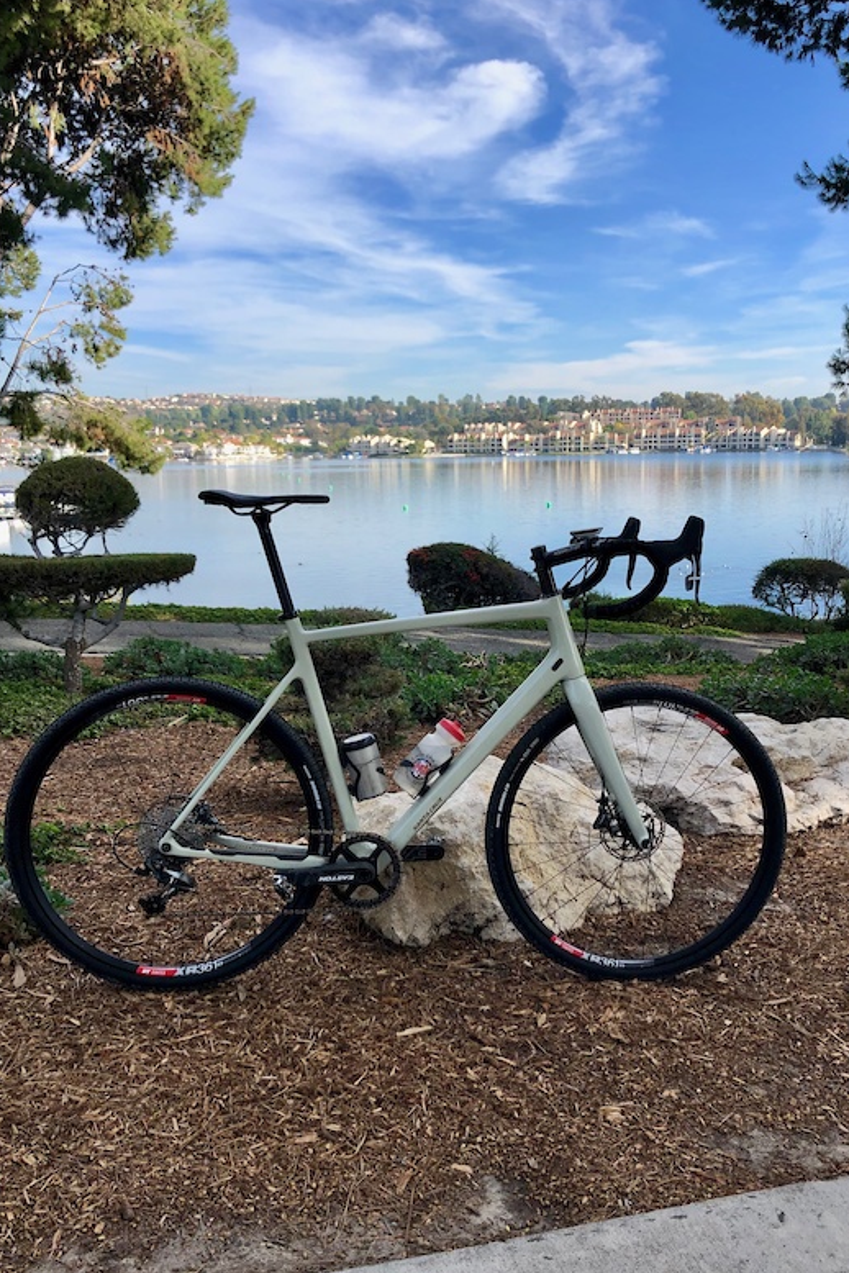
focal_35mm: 30
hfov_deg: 43.6
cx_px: 421
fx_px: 1061
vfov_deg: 61.9
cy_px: 646
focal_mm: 3.99
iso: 20
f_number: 1.8
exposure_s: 1/1372
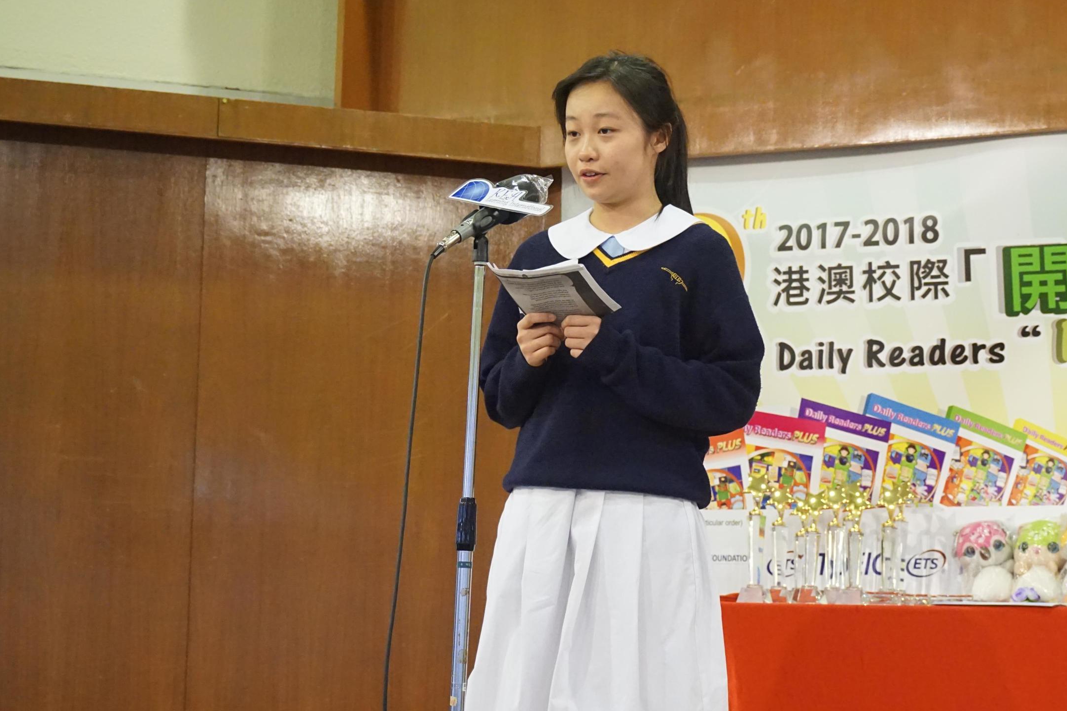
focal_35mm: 86
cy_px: 420
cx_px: 672
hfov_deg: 23.6
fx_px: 2549
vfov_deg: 15.9
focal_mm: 42
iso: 3200
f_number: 5.6
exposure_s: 1/60
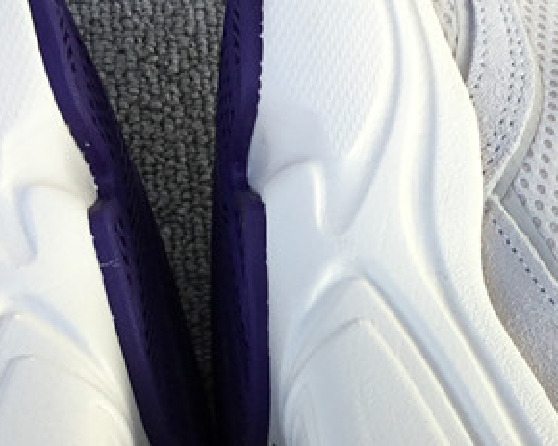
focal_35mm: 94
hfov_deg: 20.0
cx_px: 500
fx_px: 1552
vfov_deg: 16.0
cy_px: 457
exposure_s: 1/304
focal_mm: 3.3
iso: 25
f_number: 2.4
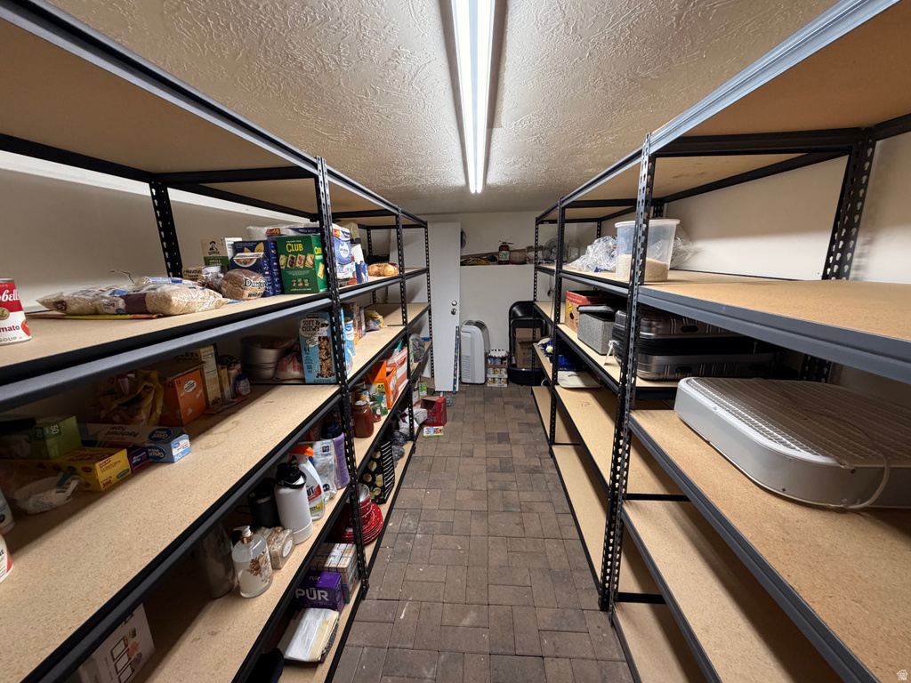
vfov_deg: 85.7
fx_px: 368
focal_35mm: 14
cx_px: 456
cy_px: 342
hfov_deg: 102.1
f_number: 2.2
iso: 250
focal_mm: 2.22
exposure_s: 1/120
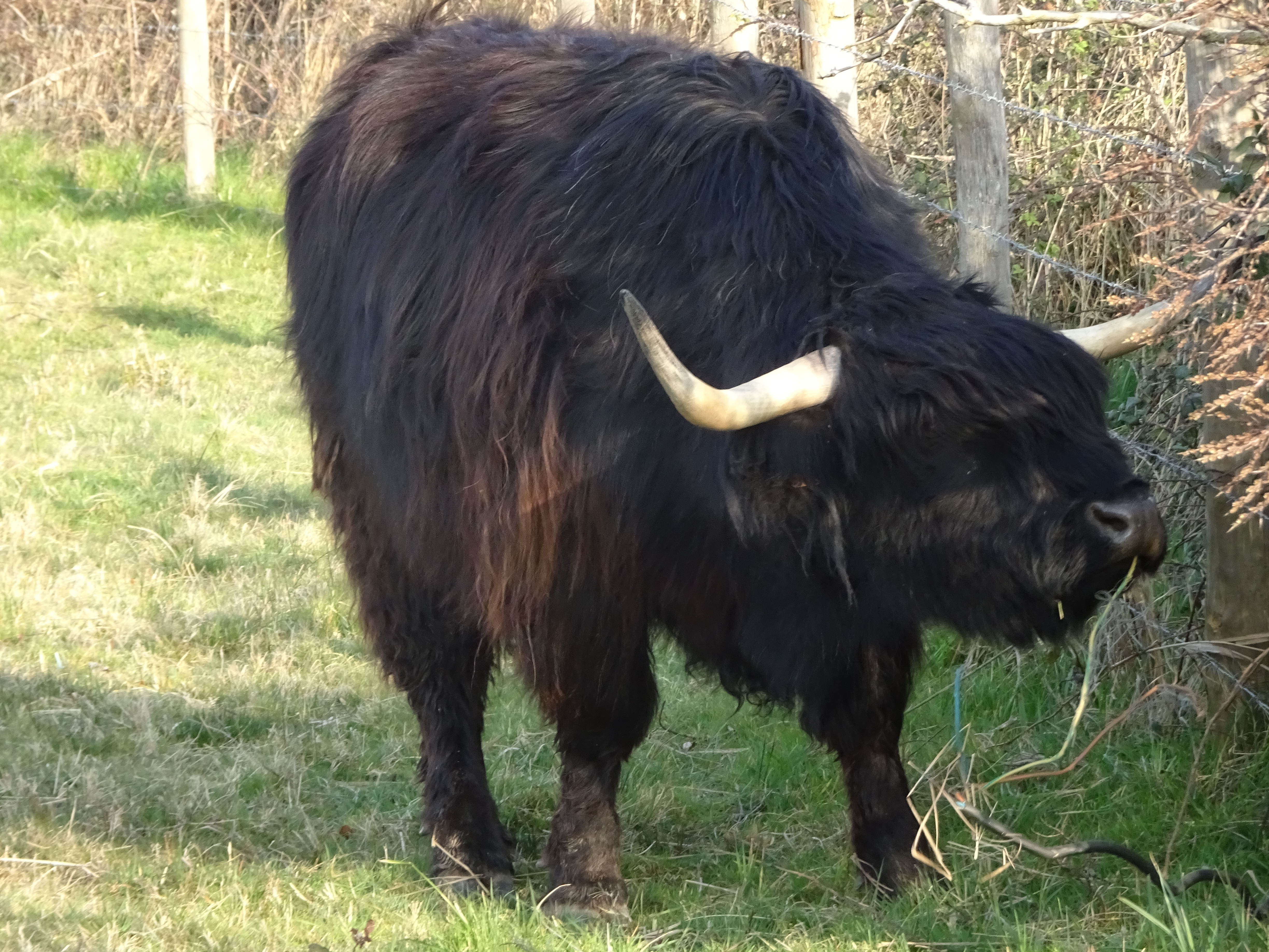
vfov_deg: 7.0
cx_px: 634
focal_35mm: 212
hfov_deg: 9.3
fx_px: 7772
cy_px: 476
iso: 400
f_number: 6.3
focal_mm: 36.24
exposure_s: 1/250
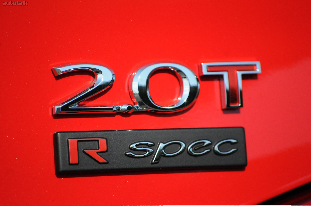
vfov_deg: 4.6
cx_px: 156
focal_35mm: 300
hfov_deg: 6.9
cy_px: 103
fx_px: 2589
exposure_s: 1/8000
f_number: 5.6
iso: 2000
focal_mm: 200
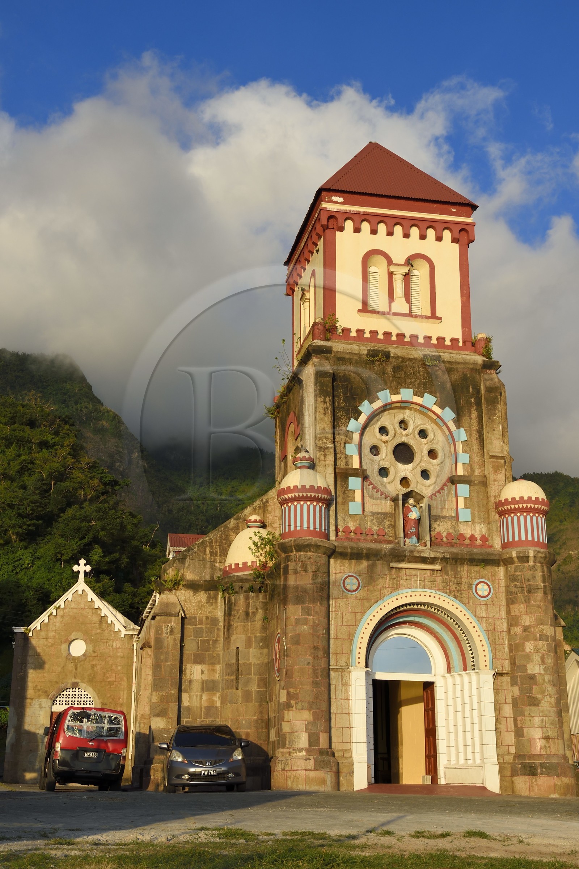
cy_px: 434
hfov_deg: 29.9
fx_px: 1086
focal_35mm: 45
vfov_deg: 43.6
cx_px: 290
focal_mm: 45
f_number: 9
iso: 200
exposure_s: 1/320
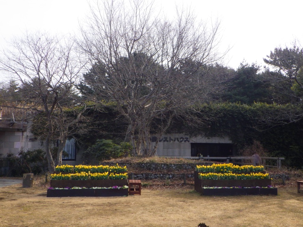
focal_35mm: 34
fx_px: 298
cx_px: 152
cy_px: 114
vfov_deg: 41.8
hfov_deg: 54.0
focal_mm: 6.1
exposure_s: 1/500
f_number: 4.6
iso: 250
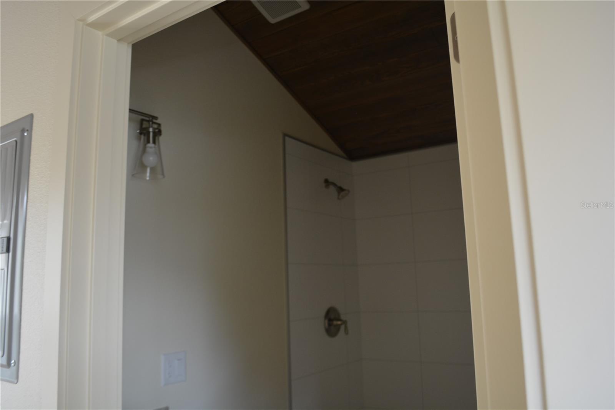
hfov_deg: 67.4
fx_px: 461
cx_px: 308
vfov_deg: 47.9
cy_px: 205
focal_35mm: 27
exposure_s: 1/60
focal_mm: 18
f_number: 4
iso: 400
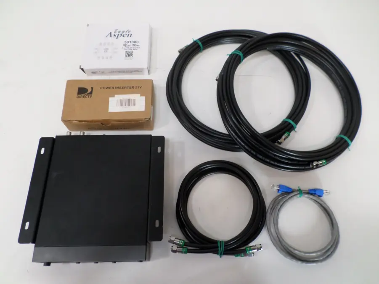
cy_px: 142
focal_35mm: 25
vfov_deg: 54.9
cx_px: 190
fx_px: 274
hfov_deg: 69.4
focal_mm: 4.5
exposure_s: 1/30
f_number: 2.5
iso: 80
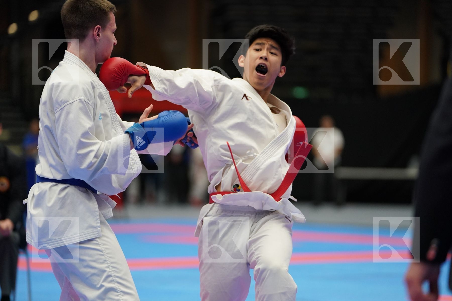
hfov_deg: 12.5
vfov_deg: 8.3
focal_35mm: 165
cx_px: 226
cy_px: 150
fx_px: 2072
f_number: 2.8
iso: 2500
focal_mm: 165
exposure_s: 1/1000
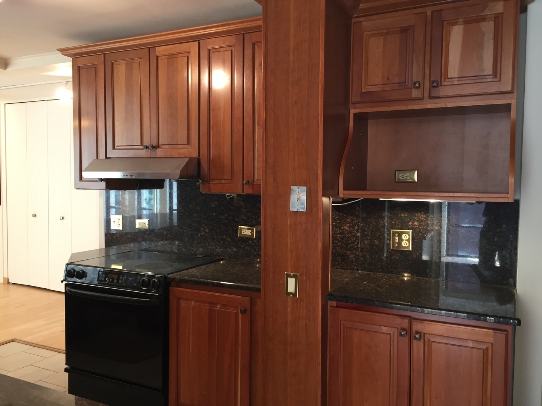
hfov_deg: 61.7
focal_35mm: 29
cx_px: 271
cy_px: 203
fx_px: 454
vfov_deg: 48.2
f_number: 2.2
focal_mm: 4.15
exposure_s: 1/30
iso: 80
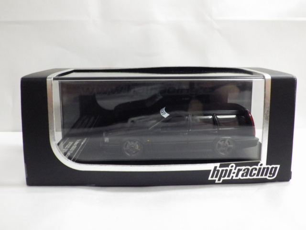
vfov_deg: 41.8
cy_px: 115
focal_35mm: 34
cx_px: 153
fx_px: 301
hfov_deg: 54.0
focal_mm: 6.2
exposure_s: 1/50
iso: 800
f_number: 3.4
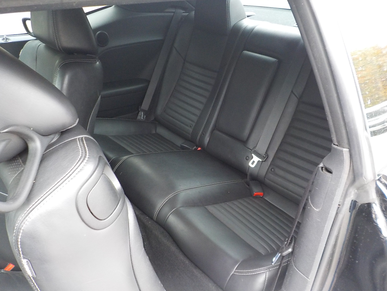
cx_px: 194
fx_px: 335
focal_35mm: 30
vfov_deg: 46.8
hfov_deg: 60.0
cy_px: 146
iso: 320
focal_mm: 4.1
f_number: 3.3
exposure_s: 1/30
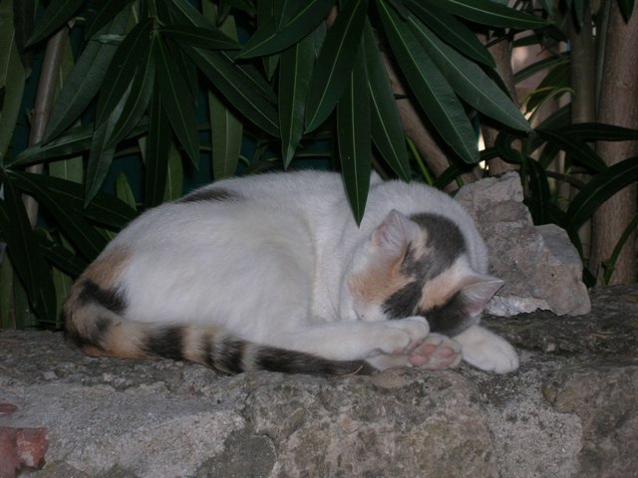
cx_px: 319
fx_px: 1880
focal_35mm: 102
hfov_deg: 19.3
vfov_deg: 14.5
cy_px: 239
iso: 50
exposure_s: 1/60.1
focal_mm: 17.1
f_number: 4.9
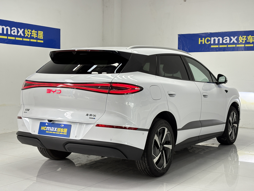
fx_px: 382
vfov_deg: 28.0
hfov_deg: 36.8
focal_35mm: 52
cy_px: 96
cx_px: 127
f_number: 1.6
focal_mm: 5.96
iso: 50
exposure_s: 1/65
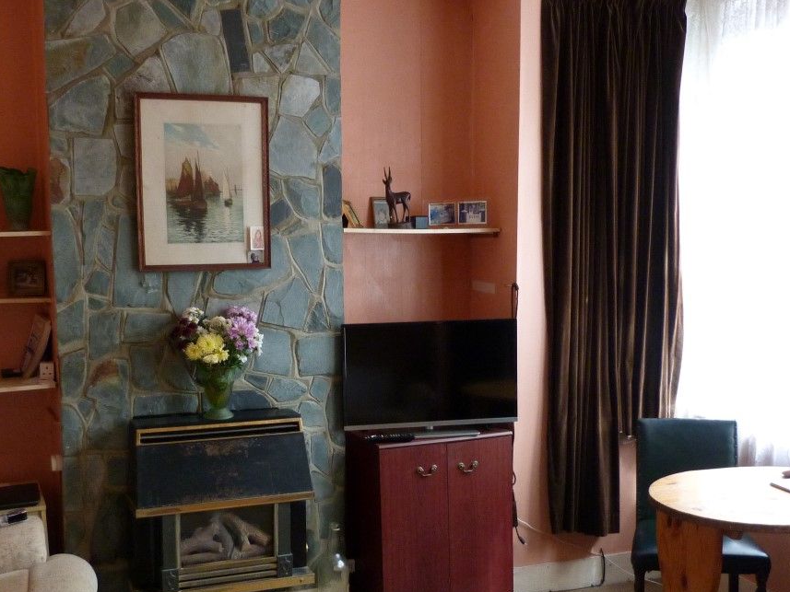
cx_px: 382
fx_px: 959
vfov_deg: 34.2
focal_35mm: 42
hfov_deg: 44.8
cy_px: 364
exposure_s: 1/60
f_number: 2.8
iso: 250
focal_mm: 4.5
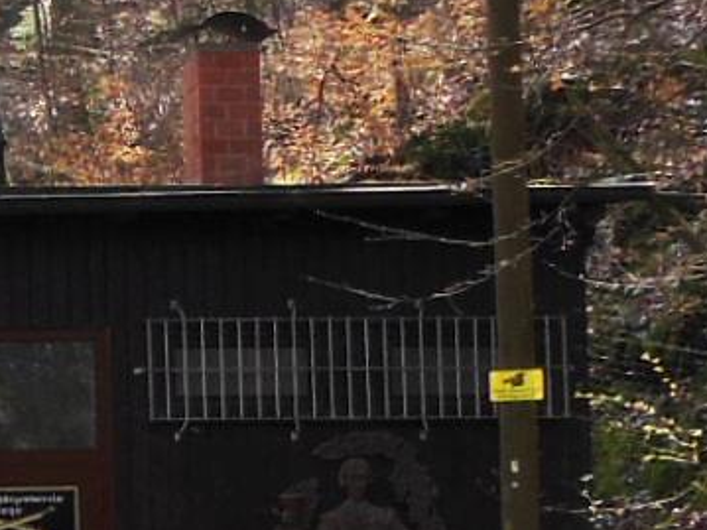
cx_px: -951
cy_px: 595
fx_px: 4390
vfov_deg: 6.9
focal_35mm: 215
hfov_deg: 8.5
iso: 125
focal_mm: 6
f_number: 3.9
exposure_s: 1/125
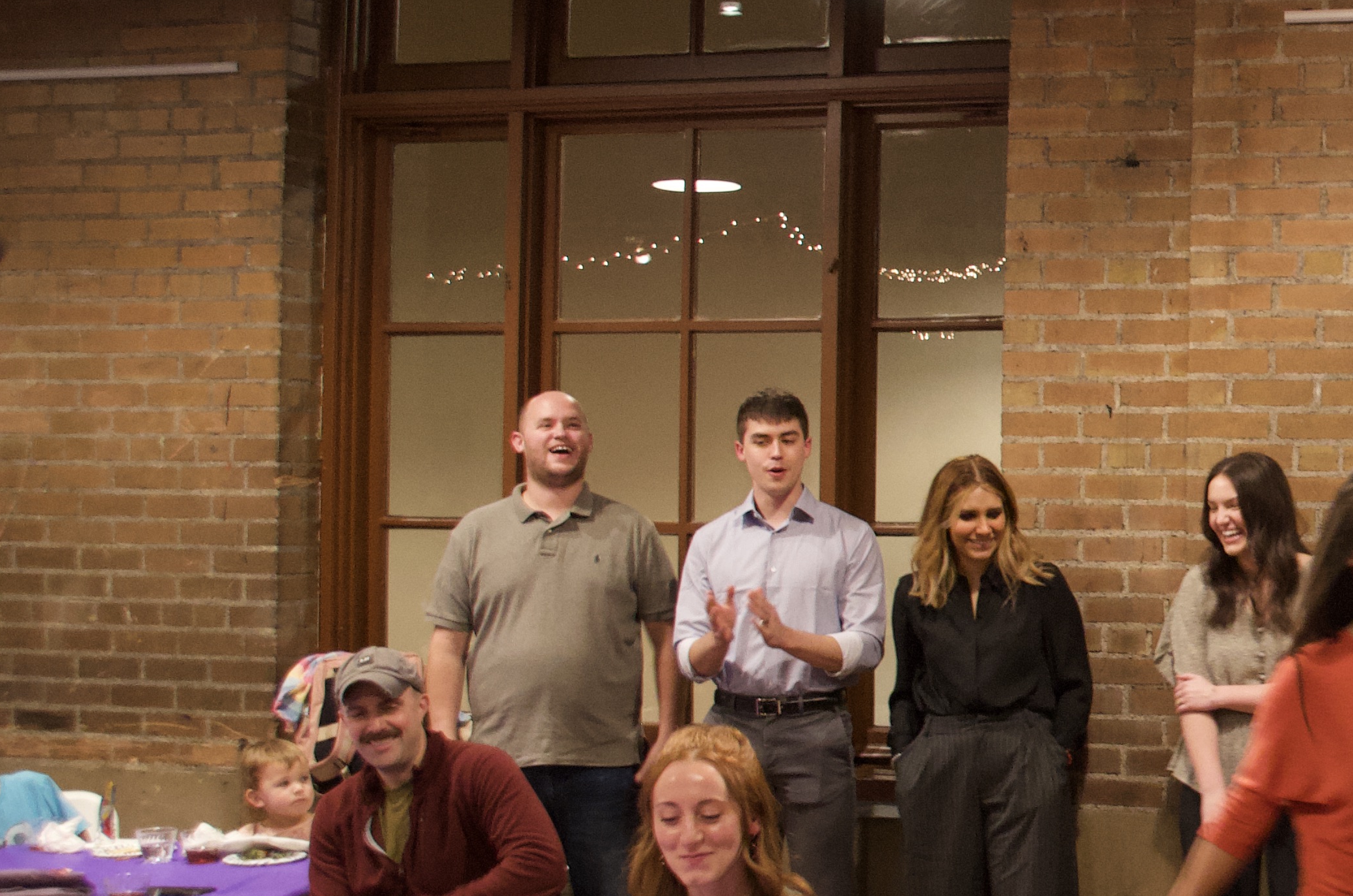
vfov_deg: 21.1
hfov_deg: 27.9
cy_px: 456
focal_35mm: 64
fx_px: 2400
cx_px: 1590
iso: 1800
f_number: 3.5
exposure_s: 1/30
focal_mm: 18
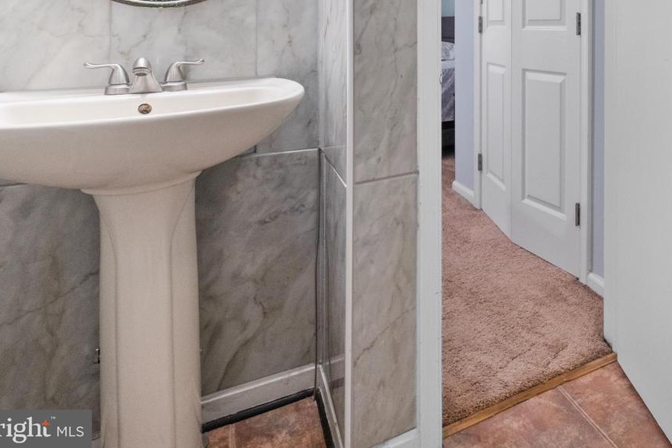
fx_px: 467
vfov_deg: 47.8
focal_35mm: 25
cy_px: 76
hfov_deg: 65.5
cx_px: 530
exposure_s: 1/60
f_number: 4
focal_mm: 10
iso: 800
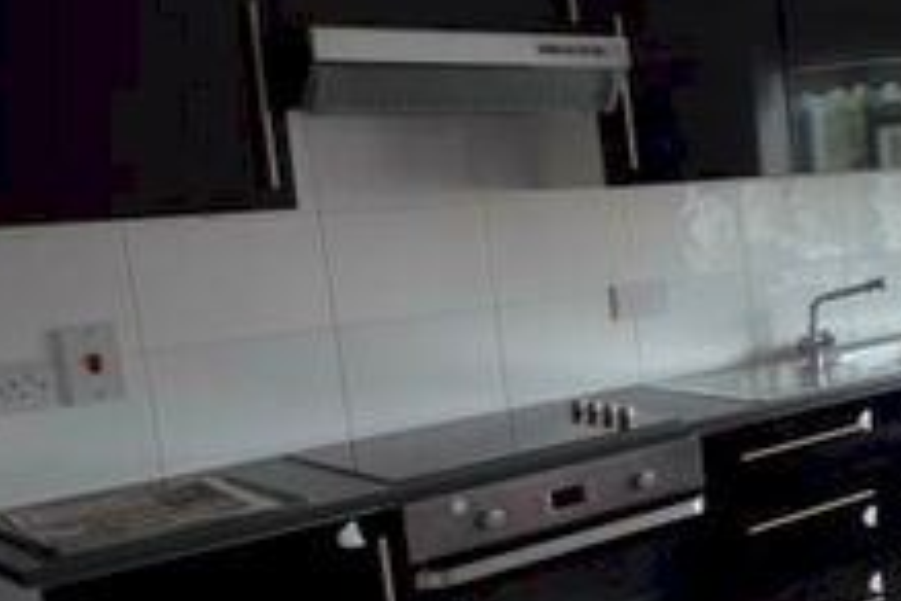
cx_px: 1321
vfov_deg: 28.1
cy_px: 280
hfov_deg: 28.5
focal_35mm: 48
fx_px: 1201
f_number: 4.5
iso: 400
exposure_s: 1/80
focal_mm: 10
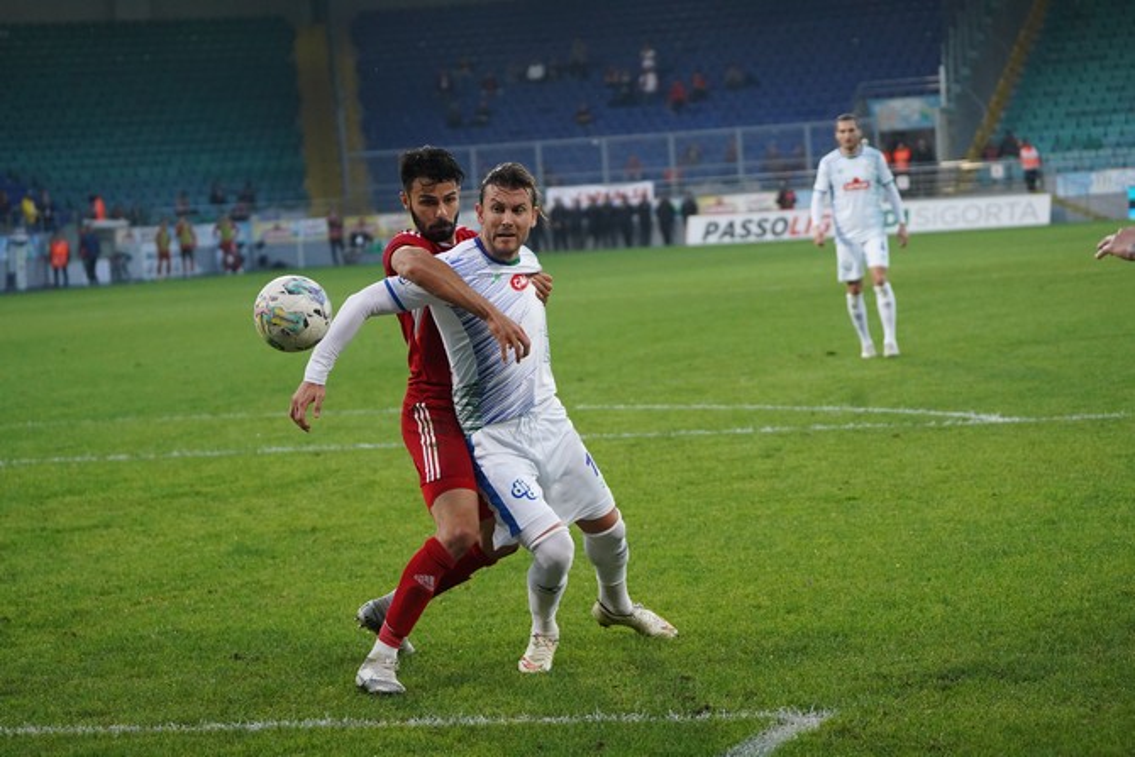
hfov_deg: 16.4
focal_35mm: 125
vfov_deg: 11.0
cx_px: 568
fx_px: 3942
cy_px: 378
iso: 5000
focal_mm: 125
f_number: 5
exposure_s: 1/2000
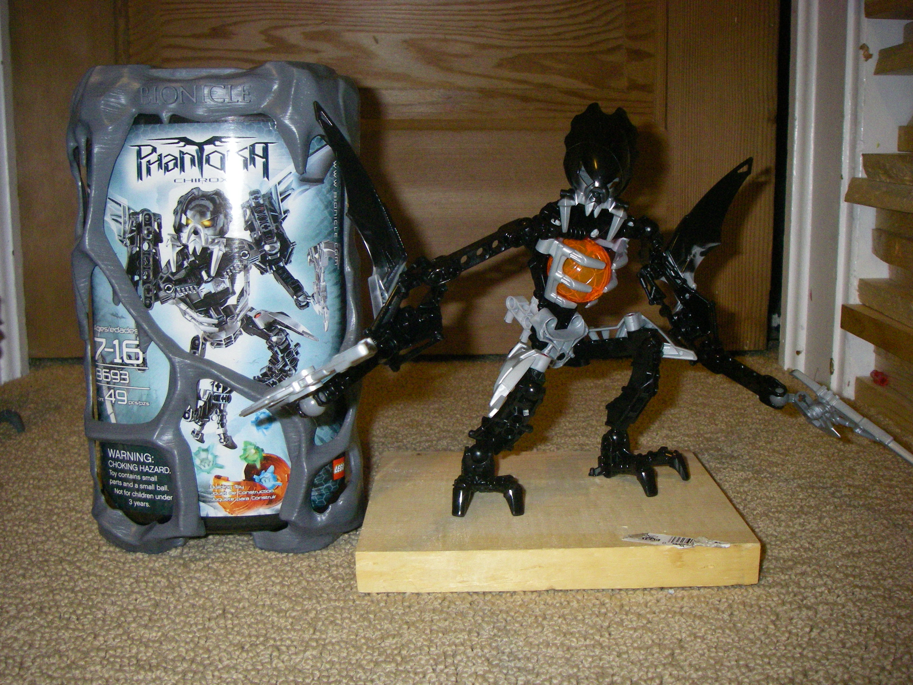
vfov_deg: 37.7
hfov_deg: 49.0
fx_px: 1002
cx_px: 456
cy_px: 342
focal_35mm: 38
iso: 400
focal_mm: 6.3
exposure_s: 1/50
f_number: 3.3
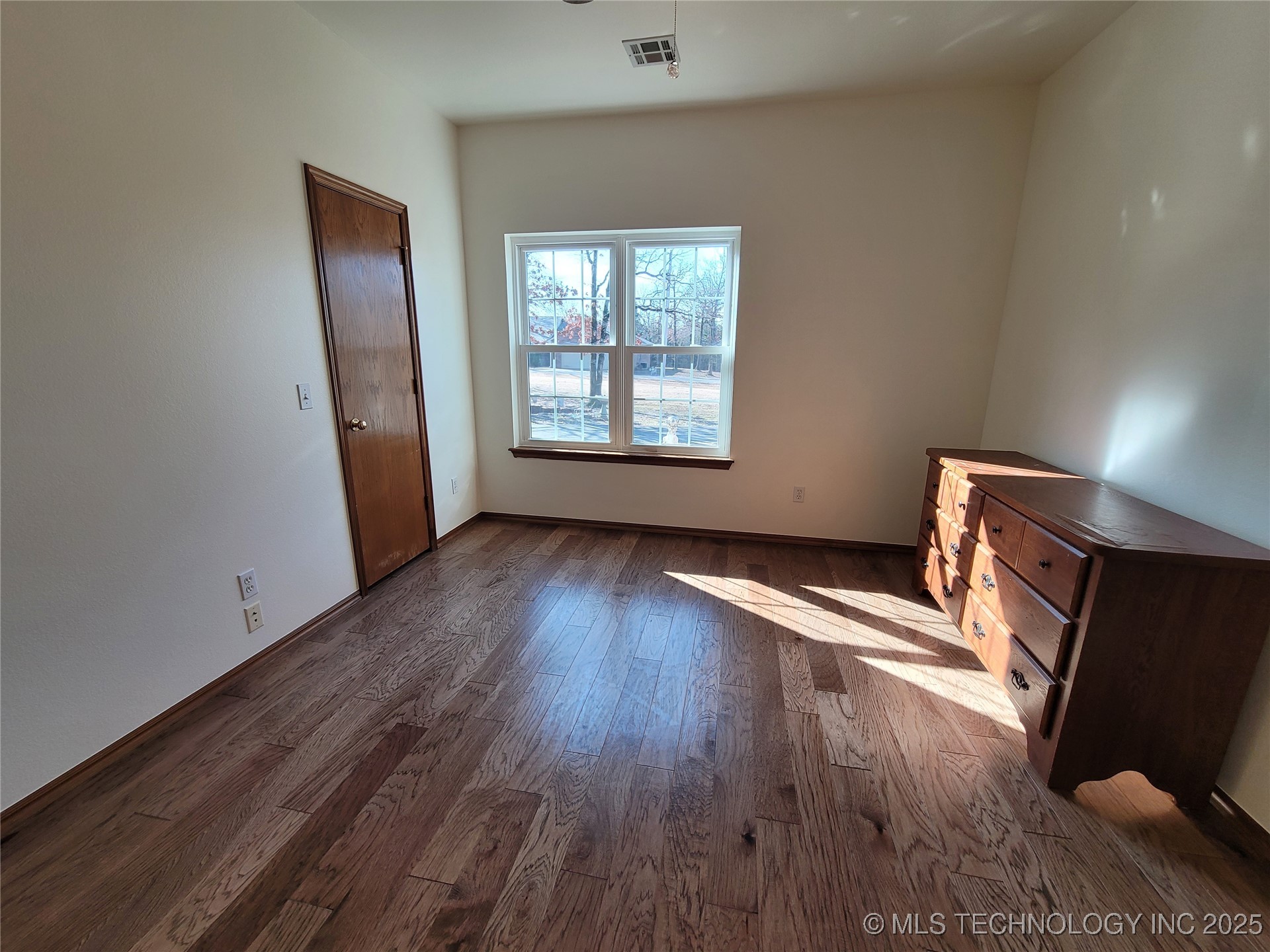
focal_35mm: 13
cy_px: 476
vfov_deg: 89.9
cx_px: 635
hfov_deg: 106.2
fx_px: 477
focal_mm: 2.2
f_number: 2.2
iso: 80
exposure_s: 1/120
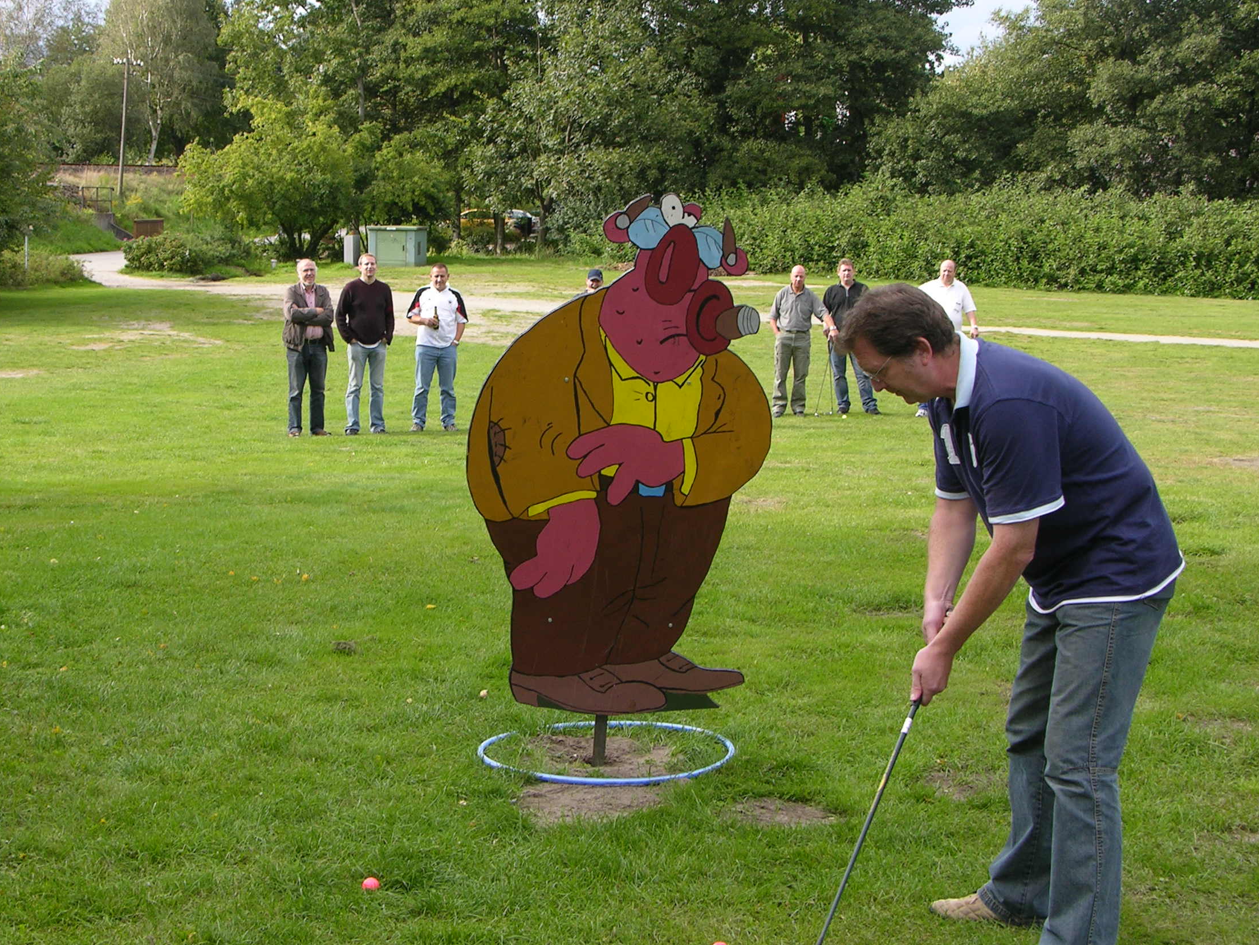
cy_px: 434
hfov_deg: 28.4
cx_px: 412
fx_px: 2473
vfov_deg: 21.6
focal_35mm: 68
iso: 50
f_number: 4.7
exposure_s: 1/106
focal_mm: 11.6
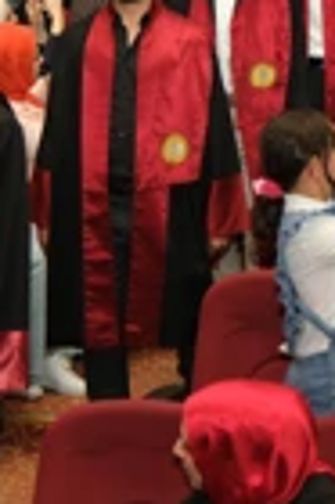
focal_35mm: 138
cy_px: -5
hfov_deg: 9.8
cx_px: 339
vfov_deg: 14.6
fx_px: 1931
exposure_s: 1/160
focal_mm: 29.2
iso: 1250
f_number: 2.8
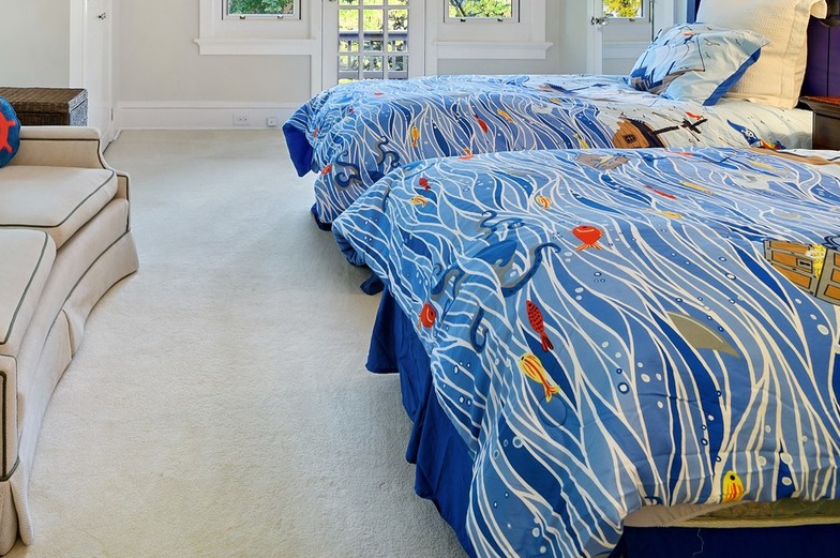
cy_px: -13
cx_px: 255
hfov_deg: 61.5
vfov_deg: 39.1
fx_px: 676
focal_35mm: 29
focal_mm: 14
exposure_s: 2
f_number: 8
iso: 200
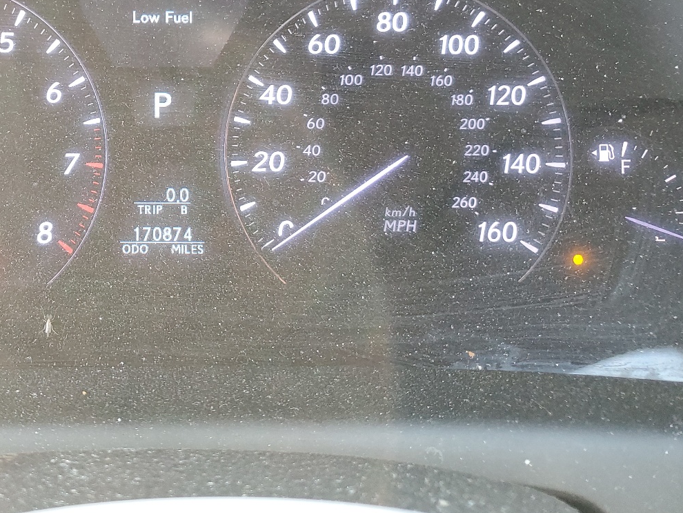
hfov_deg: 42.8
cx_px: 140
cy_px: 113
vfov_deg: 33.5
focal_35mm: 42
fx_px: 829
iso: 127
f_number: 1.5
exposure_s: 1/60.2
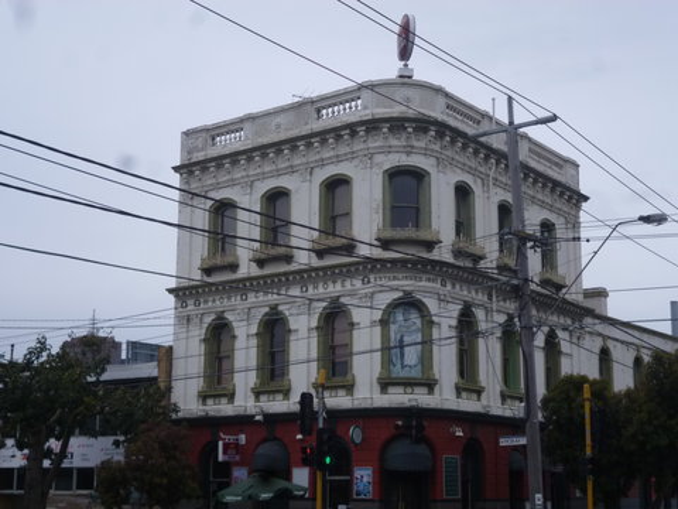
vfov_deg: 26.1
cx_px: 339
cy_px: 254
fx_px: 1097
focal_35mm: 56
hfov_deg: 34.3
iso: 200
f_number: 4.4
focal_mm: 10
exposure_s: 1/320
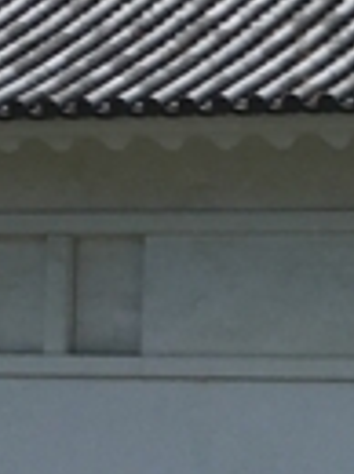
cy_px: 510
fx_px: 3133
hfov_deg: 6.3
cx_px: 672
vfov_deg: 8.6
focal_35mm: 229
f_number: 2.2
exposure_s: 1/2849
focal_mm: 4.15
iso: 25
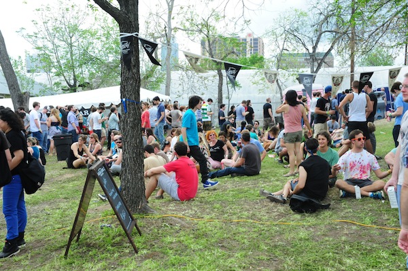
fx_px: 498
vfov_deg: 30.5
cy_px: 136
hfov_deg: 44.5
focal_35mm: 44
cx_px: 204
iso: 2000
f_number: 8
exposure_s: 1/1250
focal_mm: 44
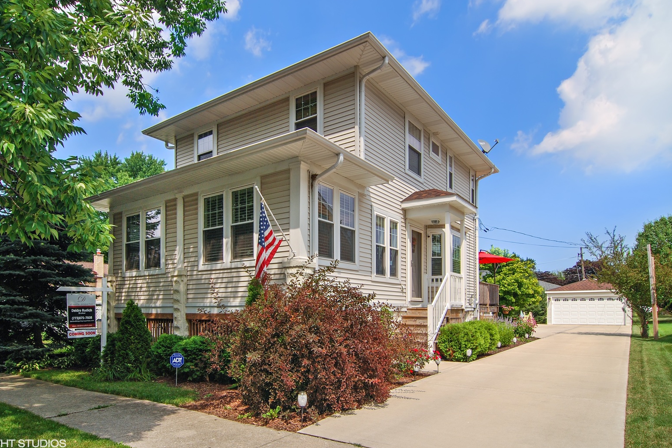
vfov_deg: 57.2
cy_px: 216
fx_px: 411
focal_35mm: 22
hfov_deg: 78.6
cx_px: 329
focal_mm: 14
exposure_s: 1/200
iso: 100
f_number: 8
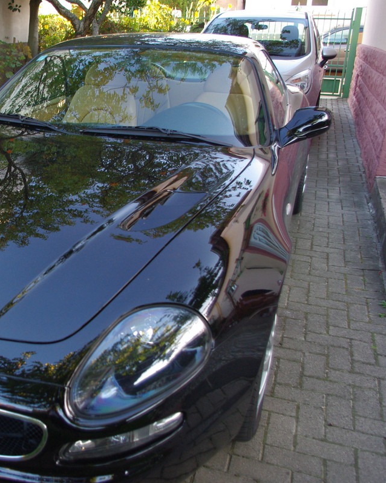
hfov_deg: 37.0
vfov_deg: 47.9
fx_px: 543
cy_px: 242
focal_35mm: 38
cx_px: 51
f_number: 3.5
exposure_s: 1/45
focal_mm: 18
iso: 400
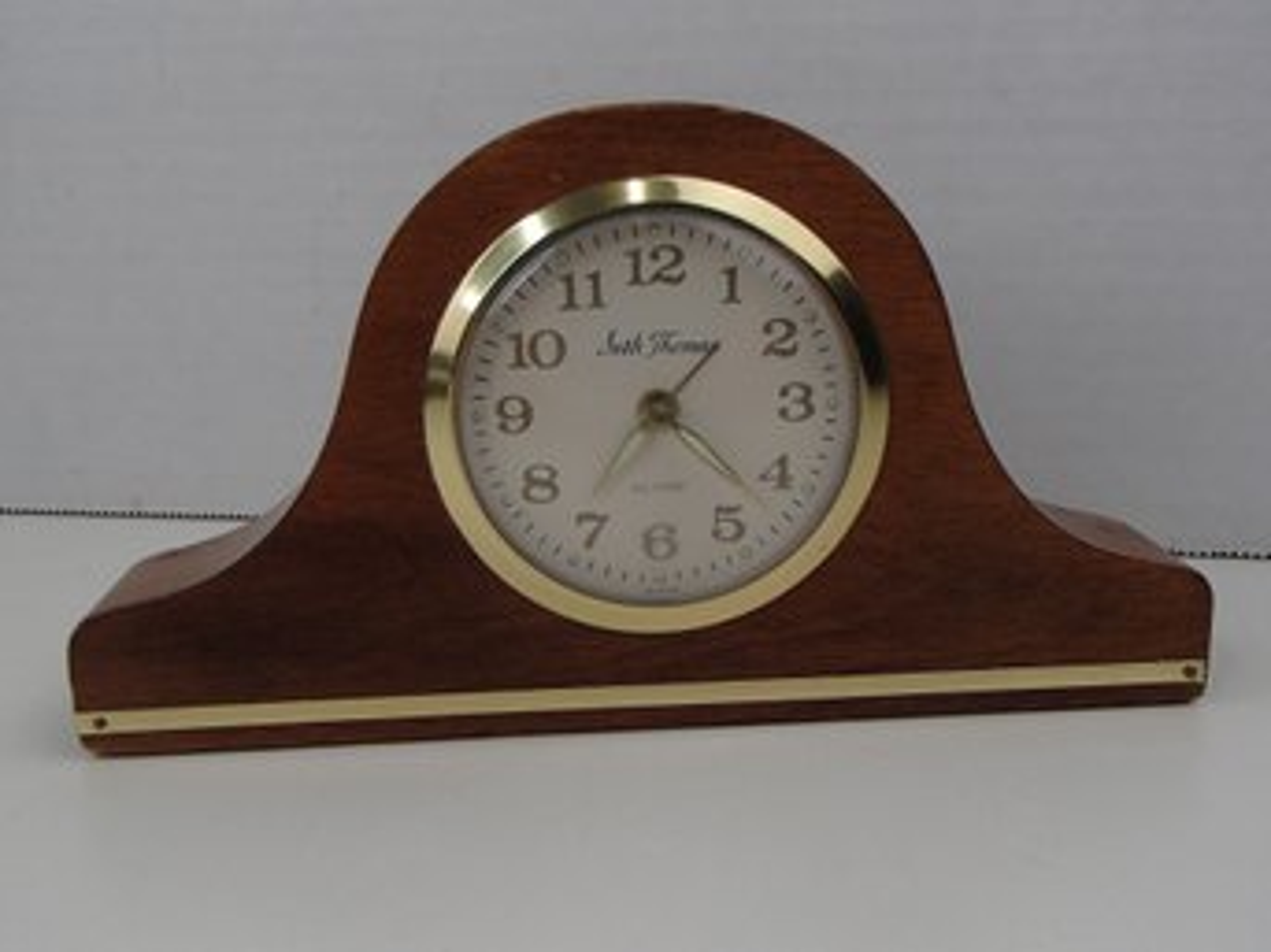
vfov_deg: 38.6
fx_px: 1358
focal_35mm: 37
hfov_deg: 50.2
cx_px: 636
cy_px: 476
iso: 125
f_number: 4.7
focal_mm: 6.64
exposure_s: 1/160
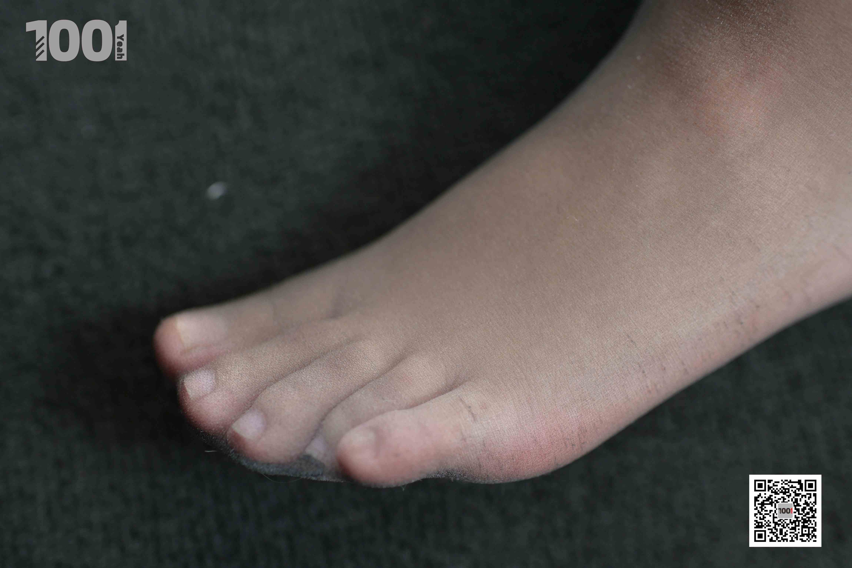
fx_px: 828
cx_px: 426
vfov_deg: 37.9
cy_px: 284
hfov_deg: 54.4
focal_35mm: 35
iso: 800
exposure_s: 1/125
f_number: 2.5
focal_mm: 35
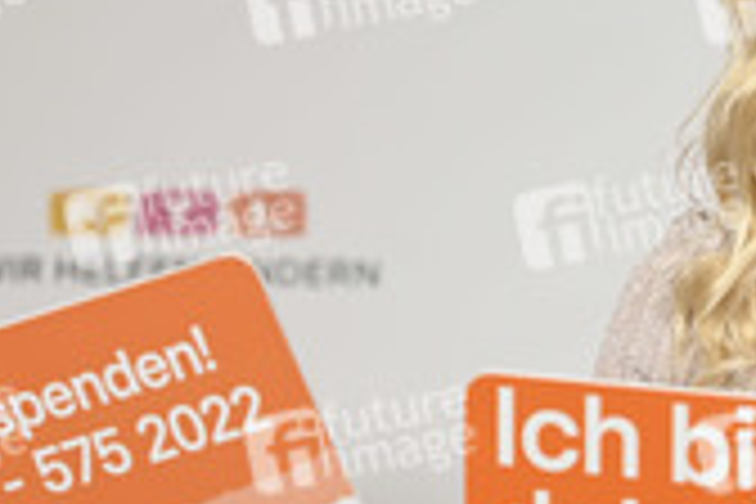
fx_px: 5019
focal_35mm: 239
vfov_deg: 5.7
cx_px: 691
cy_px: 328
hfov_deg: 8.6
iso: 500
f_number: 2.8
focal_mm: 89
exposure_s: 1/200
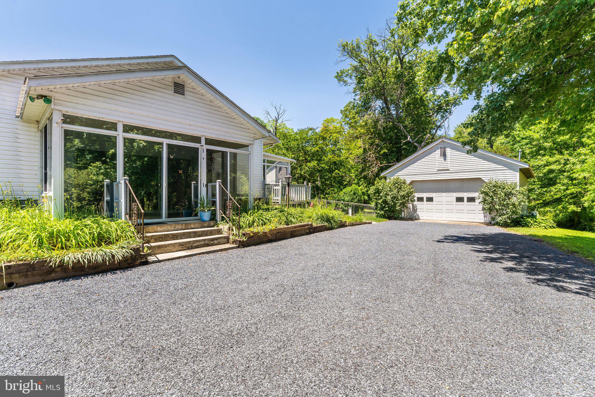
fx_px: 269
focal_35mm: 16
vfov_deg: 72.7
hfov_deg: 95.7
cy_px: 198
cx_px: 298
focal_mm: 16.3
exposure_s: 1/1000
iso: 640
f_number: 8
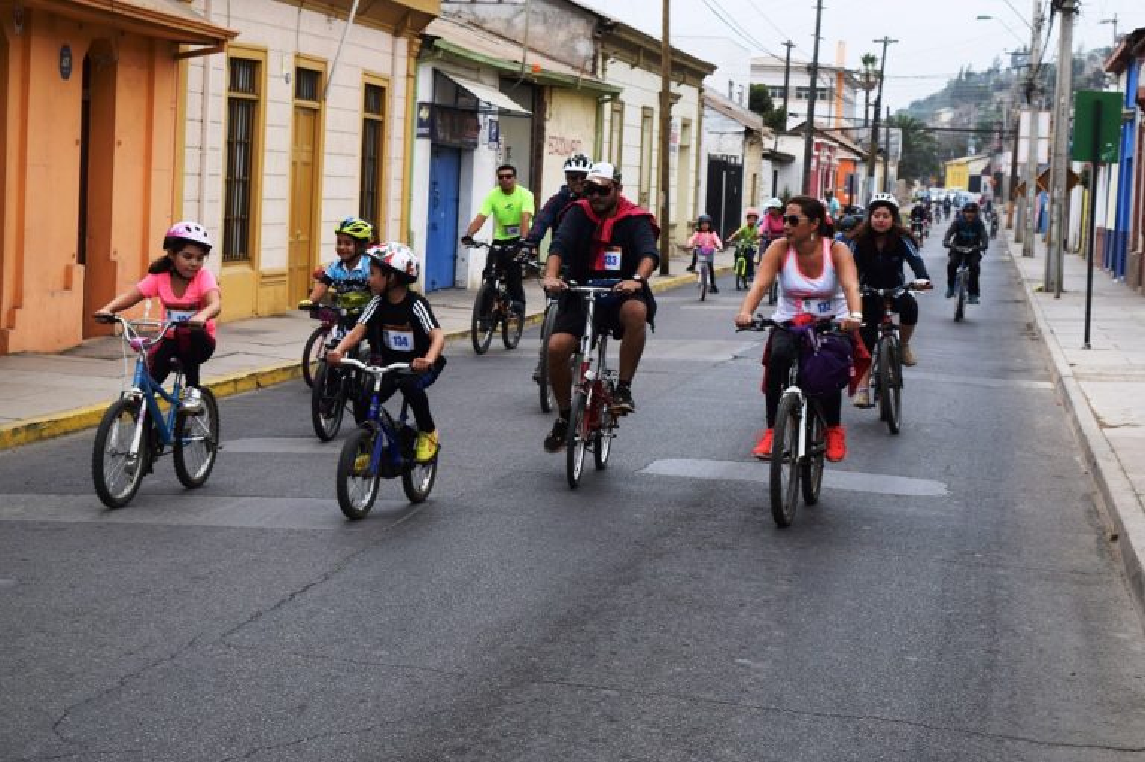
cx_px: 572
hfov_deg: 24.6
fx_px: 2622
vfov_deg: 16.5
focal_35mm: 82
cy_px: 381
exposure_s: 1/250
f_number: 8
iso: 320
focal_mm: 55
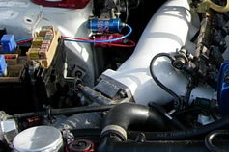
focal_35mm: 115
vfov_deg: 11.8
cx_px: 285
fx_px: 731
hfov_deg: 16.9
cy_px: -10
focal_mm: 8.5
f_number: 2.9
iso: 64
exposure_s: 1/430
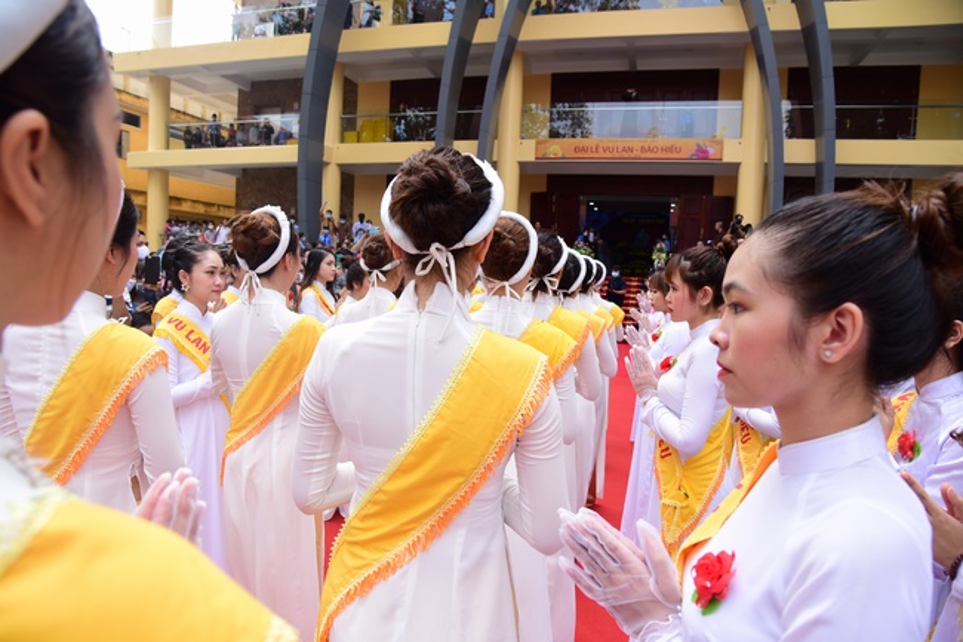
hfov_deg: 73.8
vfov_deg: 53.1
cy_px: 321
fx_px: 642
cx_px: 482
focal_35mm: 24
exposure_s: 1/200
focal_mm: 24
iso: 250
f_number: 6.3
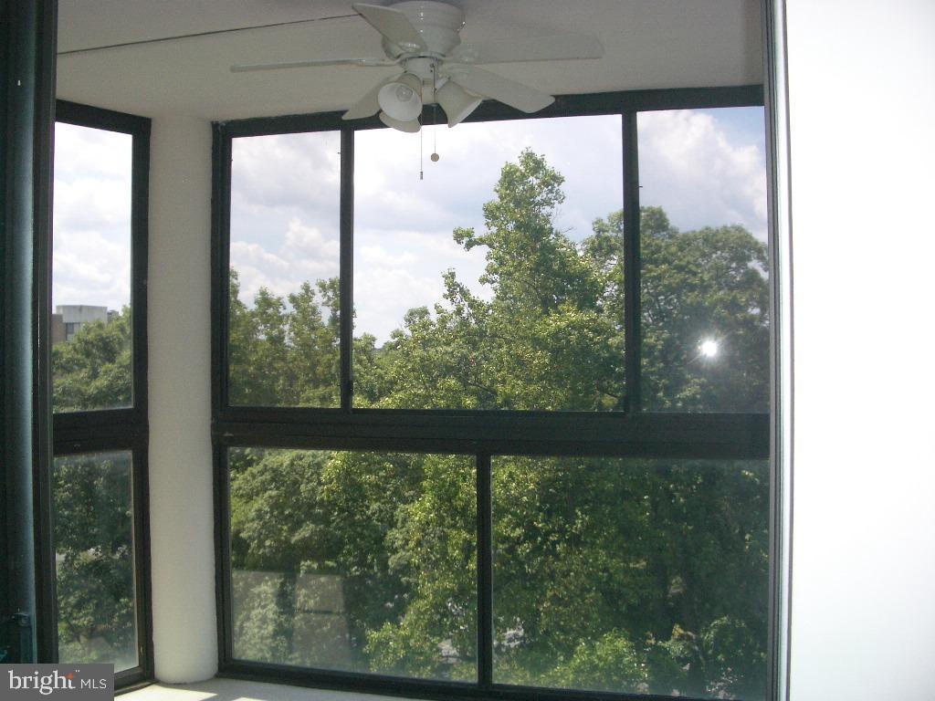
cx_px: 468
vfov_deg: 40.7
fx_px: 945
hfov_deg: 52.6
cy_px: 350
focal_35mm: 35
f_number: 4.3
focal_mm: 5.8
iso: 100
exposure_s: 1/640
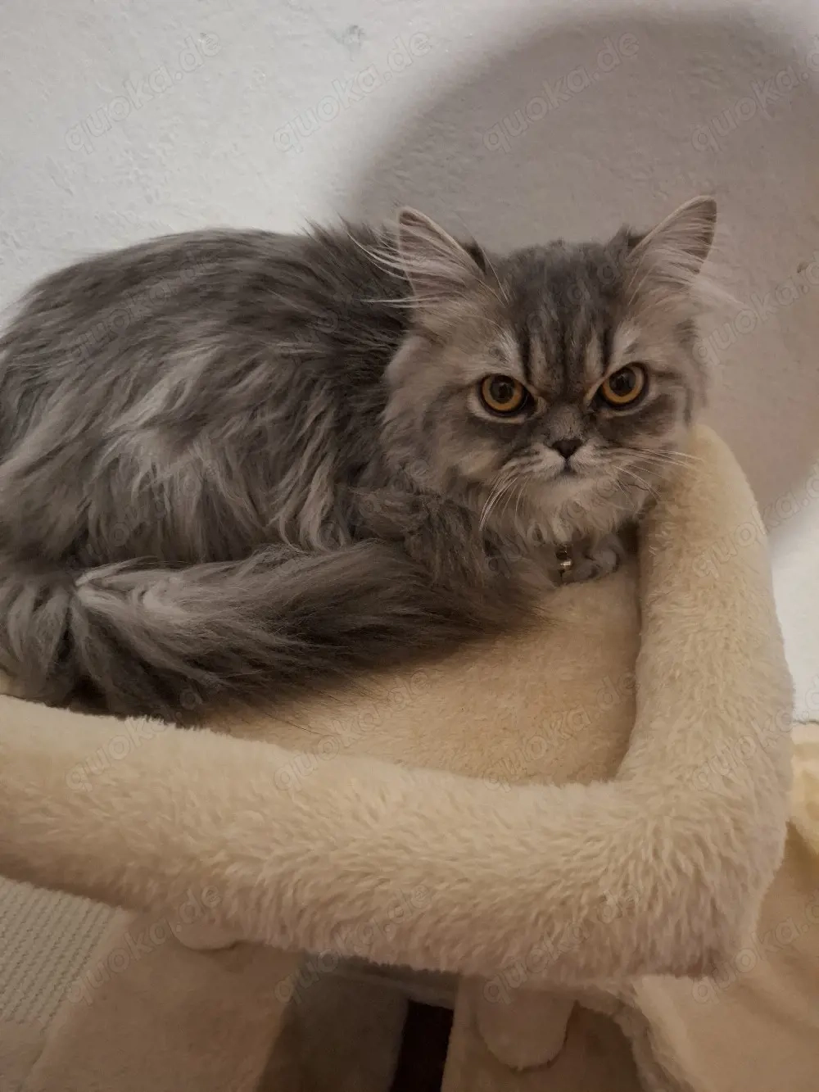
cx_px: 410
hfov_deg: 58.9
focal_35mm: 23
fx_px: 725
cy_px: 546
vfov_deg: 73.9
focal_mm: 5.54
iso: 800
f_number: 1.8
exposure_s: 1/25
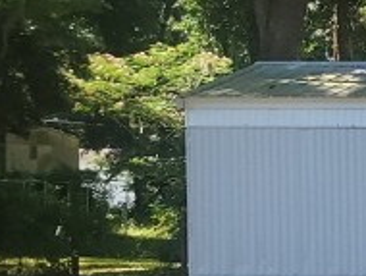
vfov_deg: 10.6
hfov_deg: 11.3
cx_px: 932
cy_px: 232
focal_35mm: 140
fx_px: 1482
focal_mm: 5.4
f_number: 1.8
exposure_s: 1/418
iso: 40
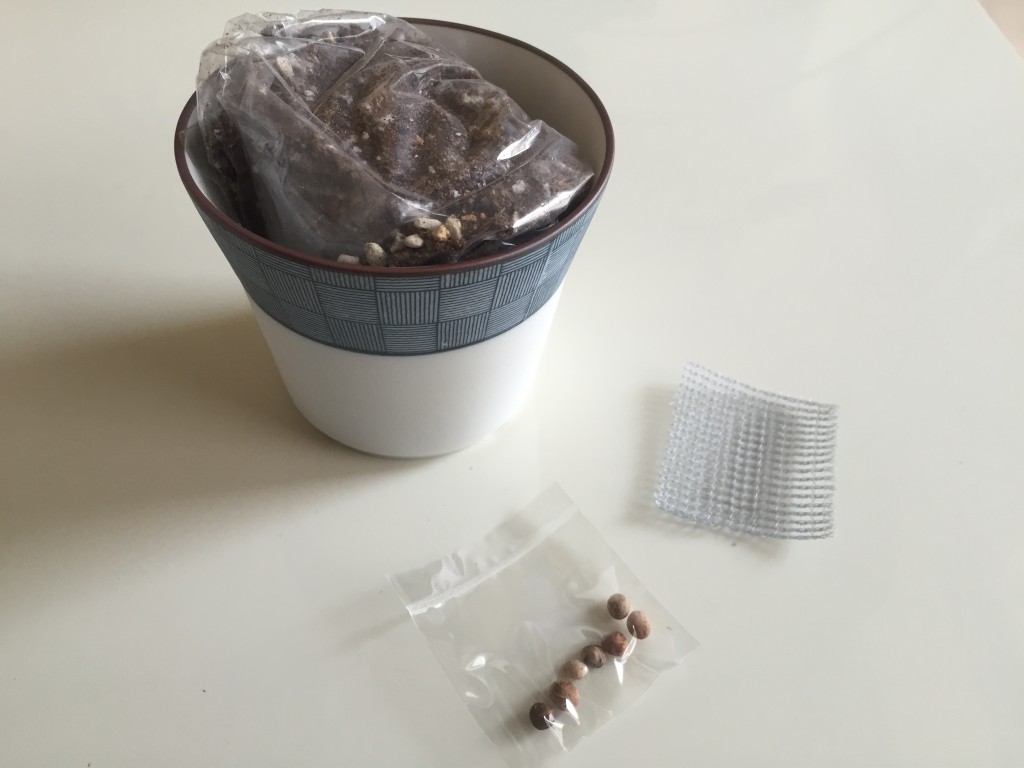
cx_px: 512
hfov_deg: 61.7
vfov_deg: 48.2
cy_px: 384
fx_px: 858
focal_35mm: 29
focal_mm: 4.15
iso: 64
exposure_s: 1/30
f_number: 2.2
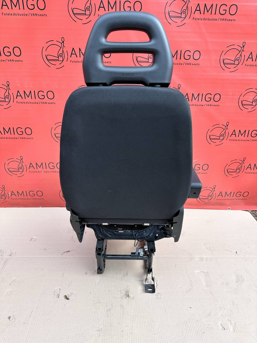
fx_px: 238
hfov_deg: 56.8
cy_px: 172
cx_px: 128
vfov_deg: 71.6
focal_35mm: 24
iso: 64
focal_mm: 6.86
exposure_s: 1/175
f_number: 1.78
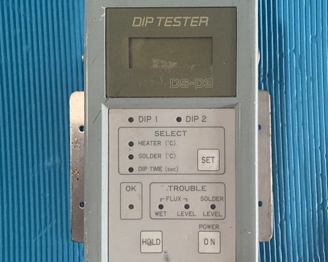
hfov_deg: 51.5
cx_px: 168
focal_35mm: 35
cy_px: 139
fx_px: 340
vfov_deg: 42.2
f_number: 1.8
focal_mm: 4.25
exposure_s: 1/53
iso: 400
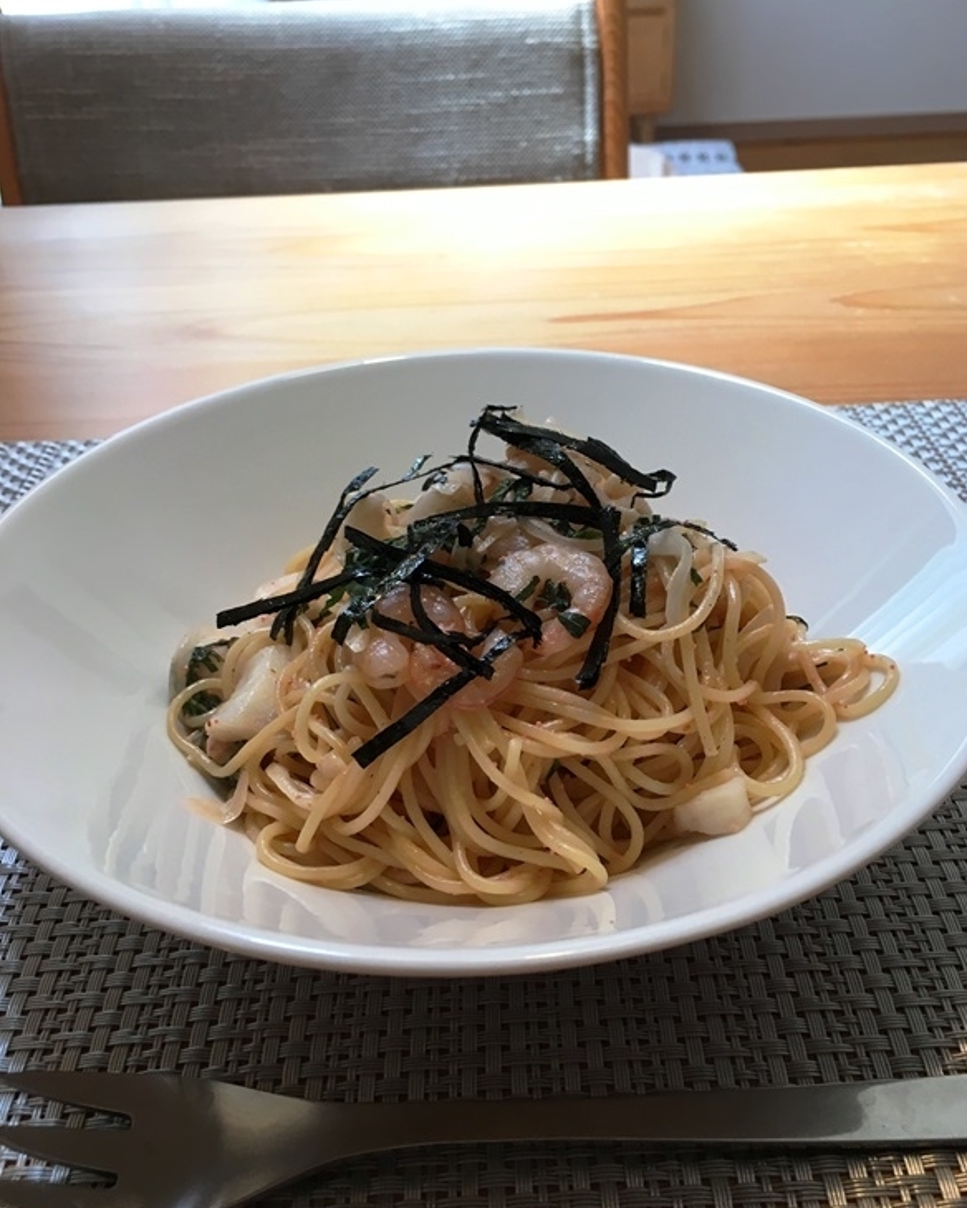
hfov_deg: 47.1
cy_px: 591
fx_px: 1109
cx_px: 495
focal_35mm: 31
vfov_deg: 57.2
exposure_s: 1/30
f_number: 2.2
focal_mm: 4.15
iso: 32
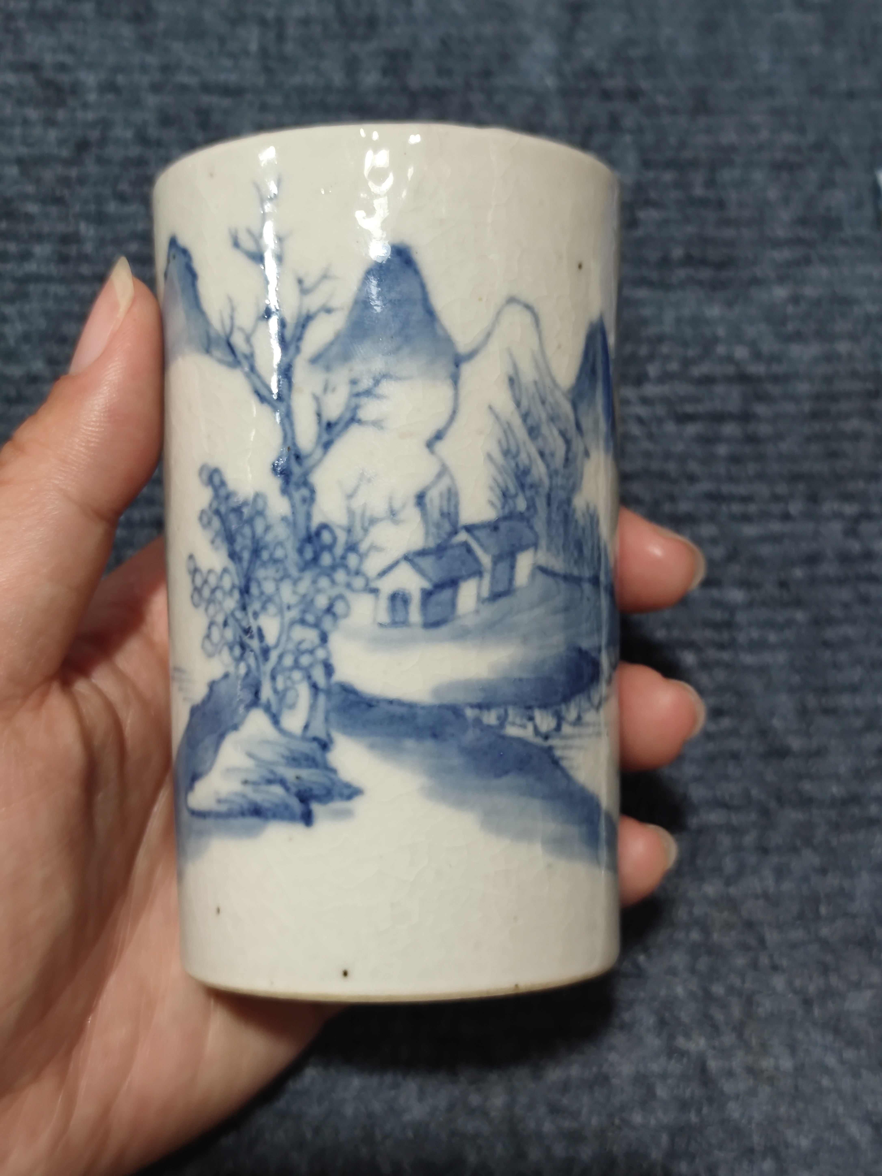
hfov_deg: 30.3
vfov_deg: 39.7
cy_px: 588
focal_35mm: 48
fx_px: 1631
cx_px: 441
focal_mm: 6.72
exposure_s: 1/71
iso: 400
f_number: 1.69
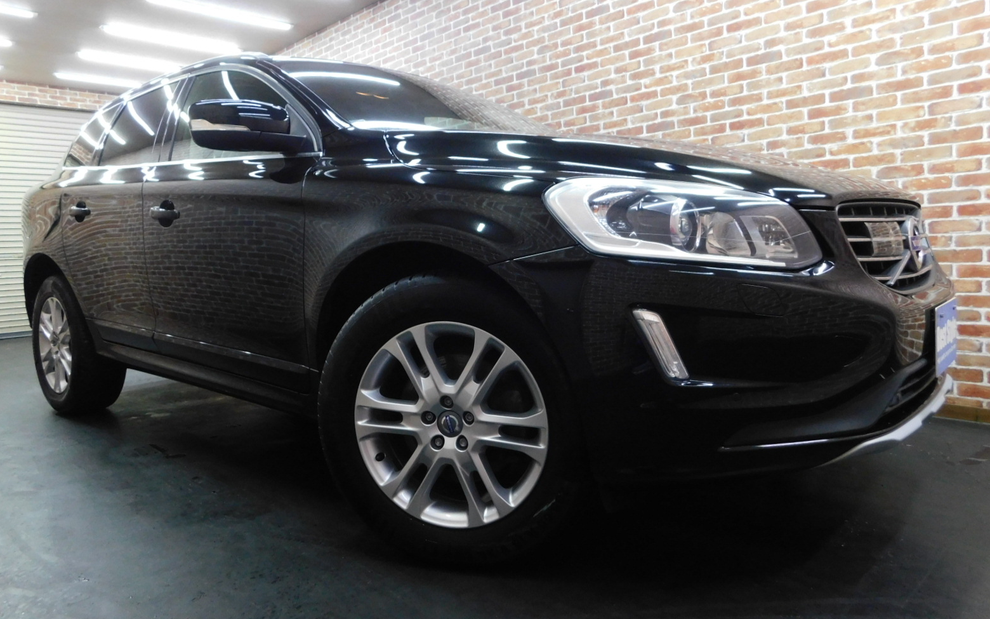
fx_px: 675
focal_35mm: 25
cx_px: 485
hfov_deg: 72.5
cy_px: 285
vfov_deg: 49.2
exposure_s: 1/30
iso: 360
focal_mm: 4
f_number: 3
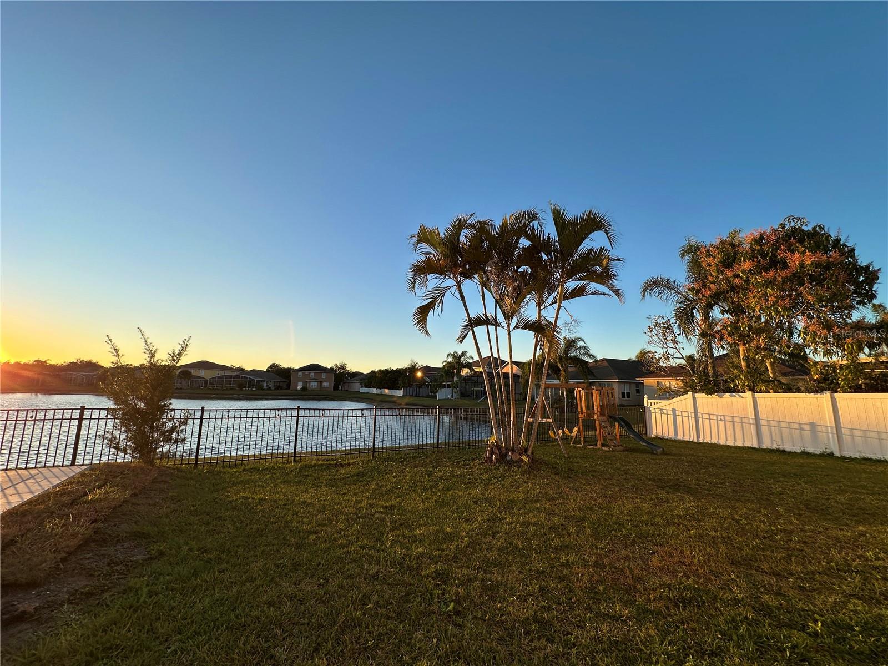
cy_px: 333
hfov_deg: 102.1
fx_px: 359
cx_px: 444
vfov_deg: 85.7
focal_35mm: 14
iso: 40
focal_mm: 2.22
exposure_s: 1/556
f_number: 2.2
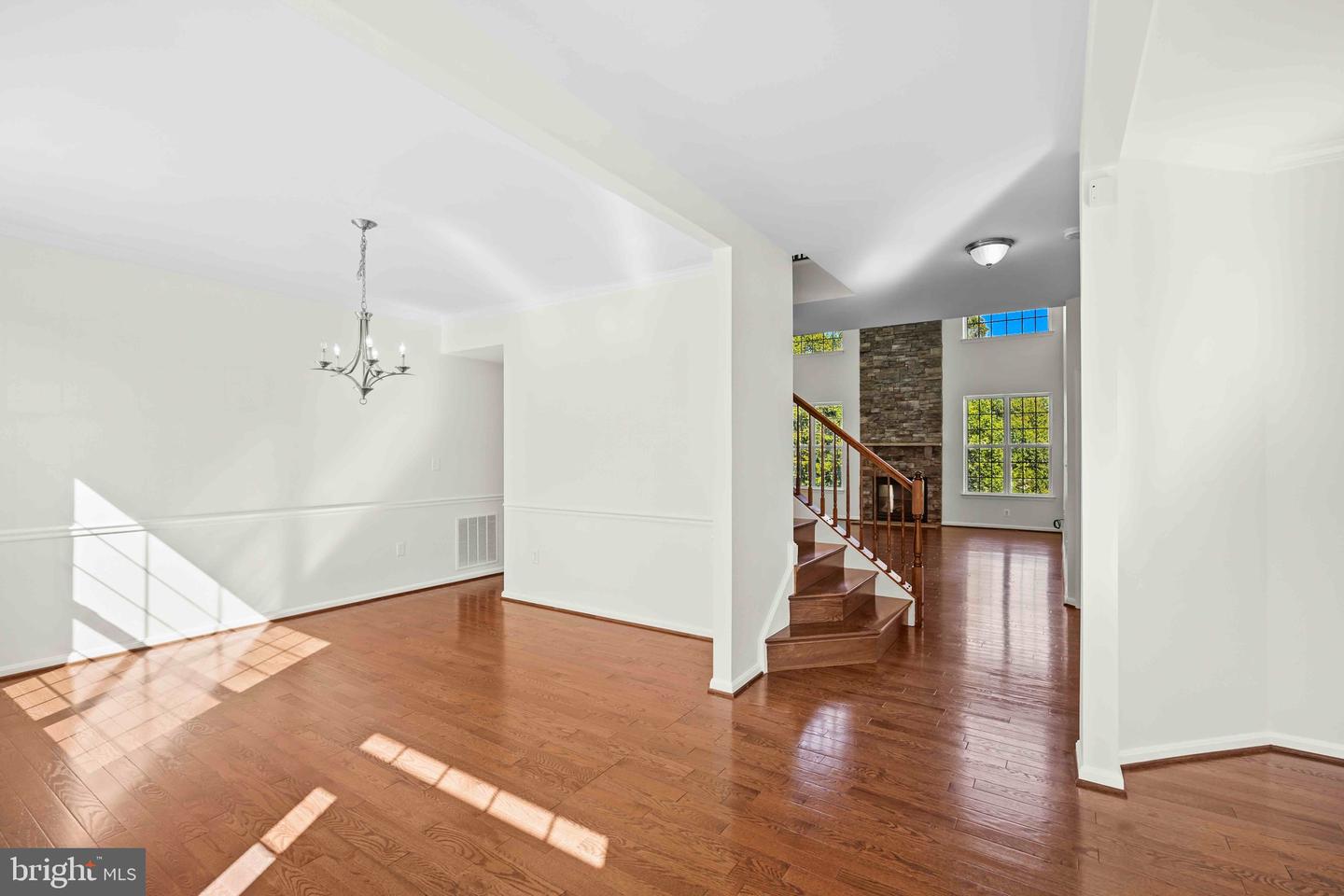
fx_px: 597
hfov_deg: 96.7
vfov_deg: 73.7
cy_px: 448
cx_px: 672
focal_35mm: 16
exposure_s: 1/30
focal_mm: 16
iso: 125
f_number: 4
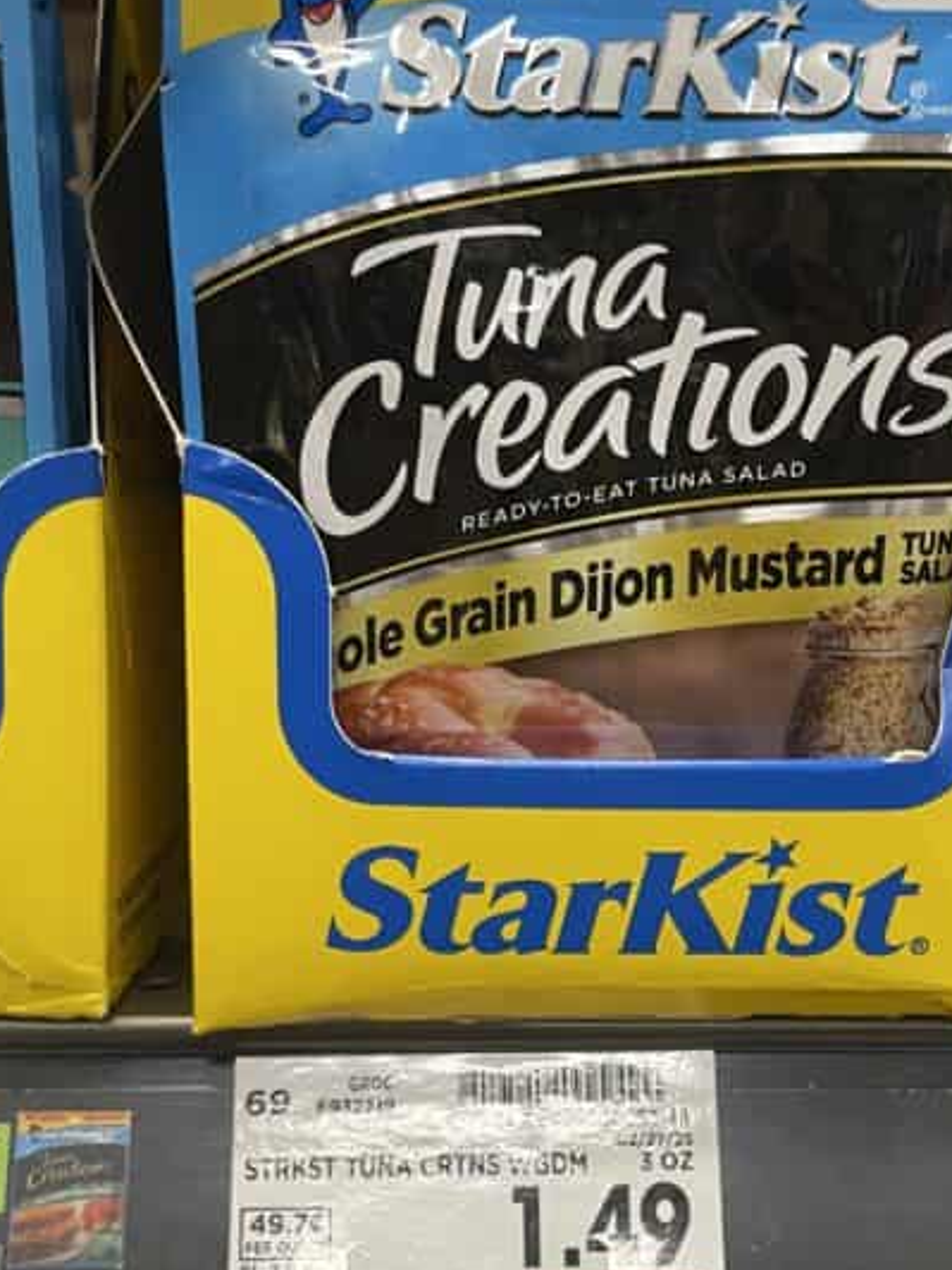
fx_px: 1833
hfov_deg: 29.1
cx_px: 523
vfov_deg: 37.5
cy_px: 898
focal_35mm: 50
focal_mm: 4.2
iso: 100
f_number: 1.6
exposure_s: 1/66
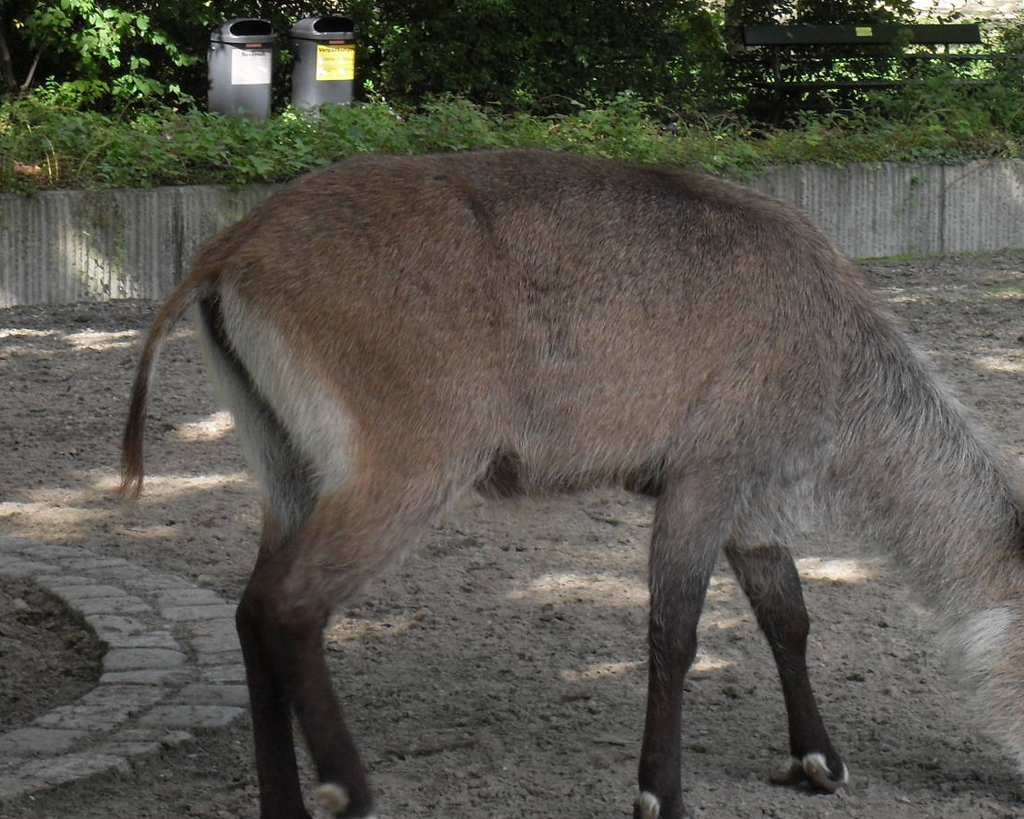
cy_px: 450
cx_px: 615
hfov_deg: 12.5
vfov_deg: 10.0
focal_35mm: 154
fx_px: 4668
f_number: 5.2
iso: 160
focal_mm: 18.1
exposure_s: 1/90
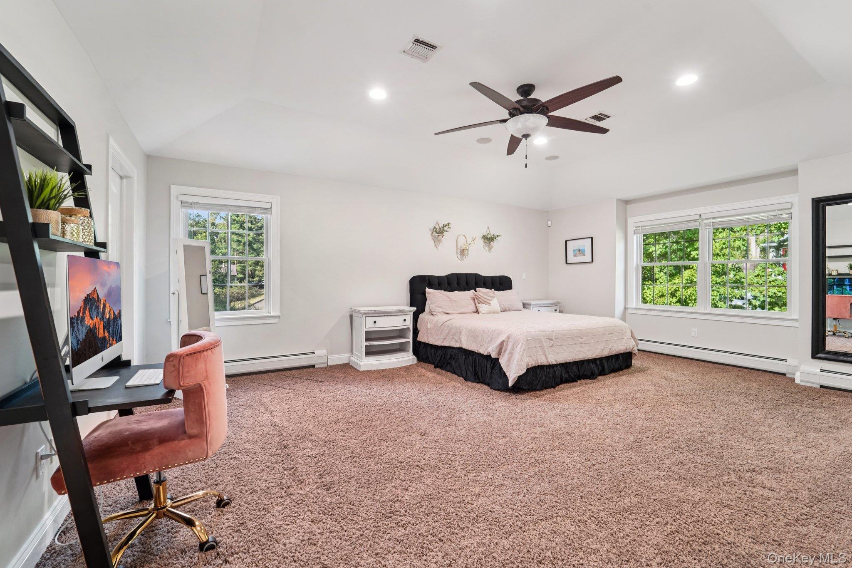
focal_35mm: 14
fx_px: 331
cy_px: 284
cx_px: 426
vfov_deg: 81.2
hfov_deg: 104.3
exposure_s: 1/10
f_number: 8
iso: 400
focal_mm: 14
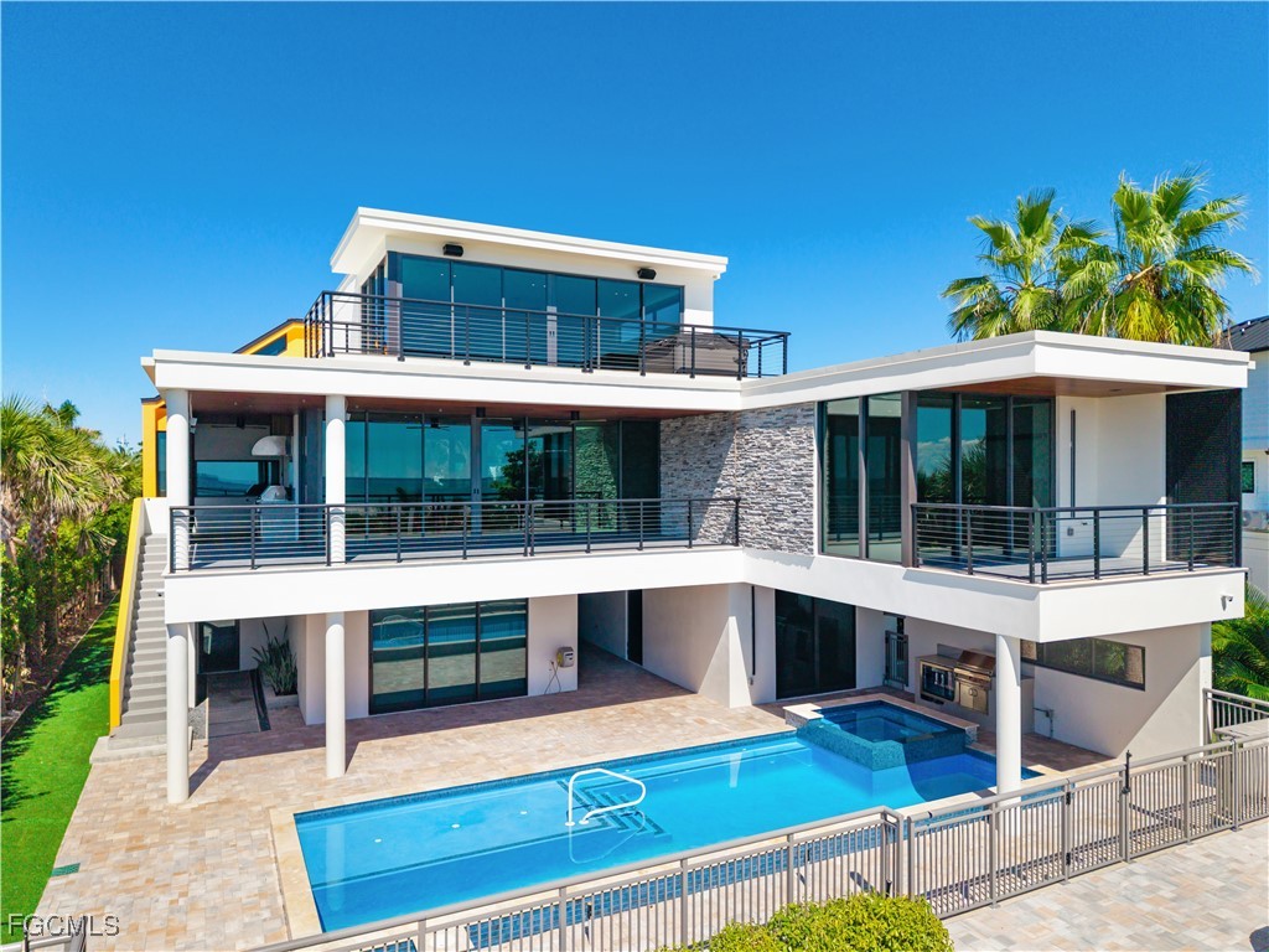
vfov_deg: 56.8
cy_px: 476
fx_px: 880
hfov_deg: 71.6
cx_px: 634
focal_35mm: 24
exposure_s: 1/640
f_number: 1.8
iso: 100
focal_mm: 8.67
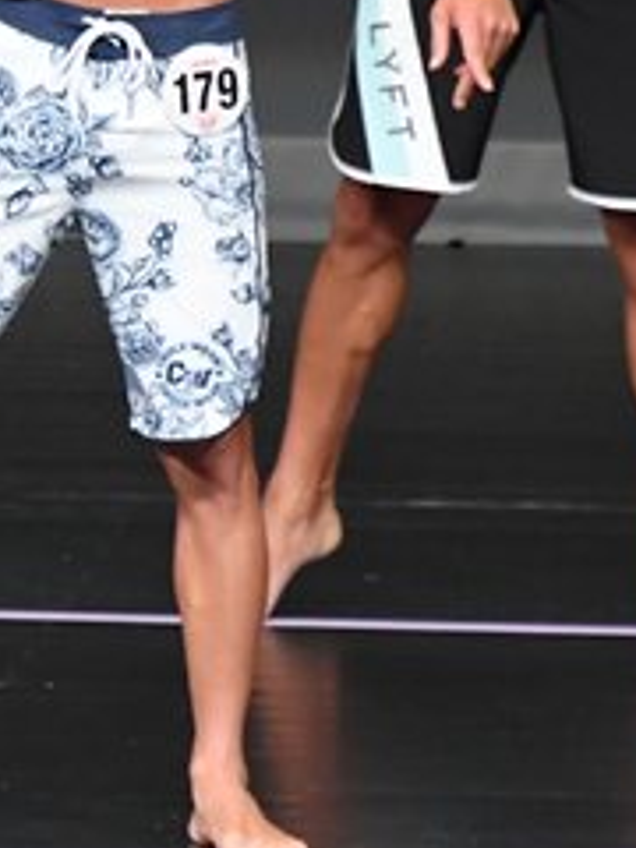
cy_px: 120
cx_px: -387
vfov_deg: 1.7
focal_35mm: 1163
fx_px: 28490
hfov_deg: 1.3
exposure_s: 1/400
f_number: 5.6
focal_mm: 250
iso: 4000
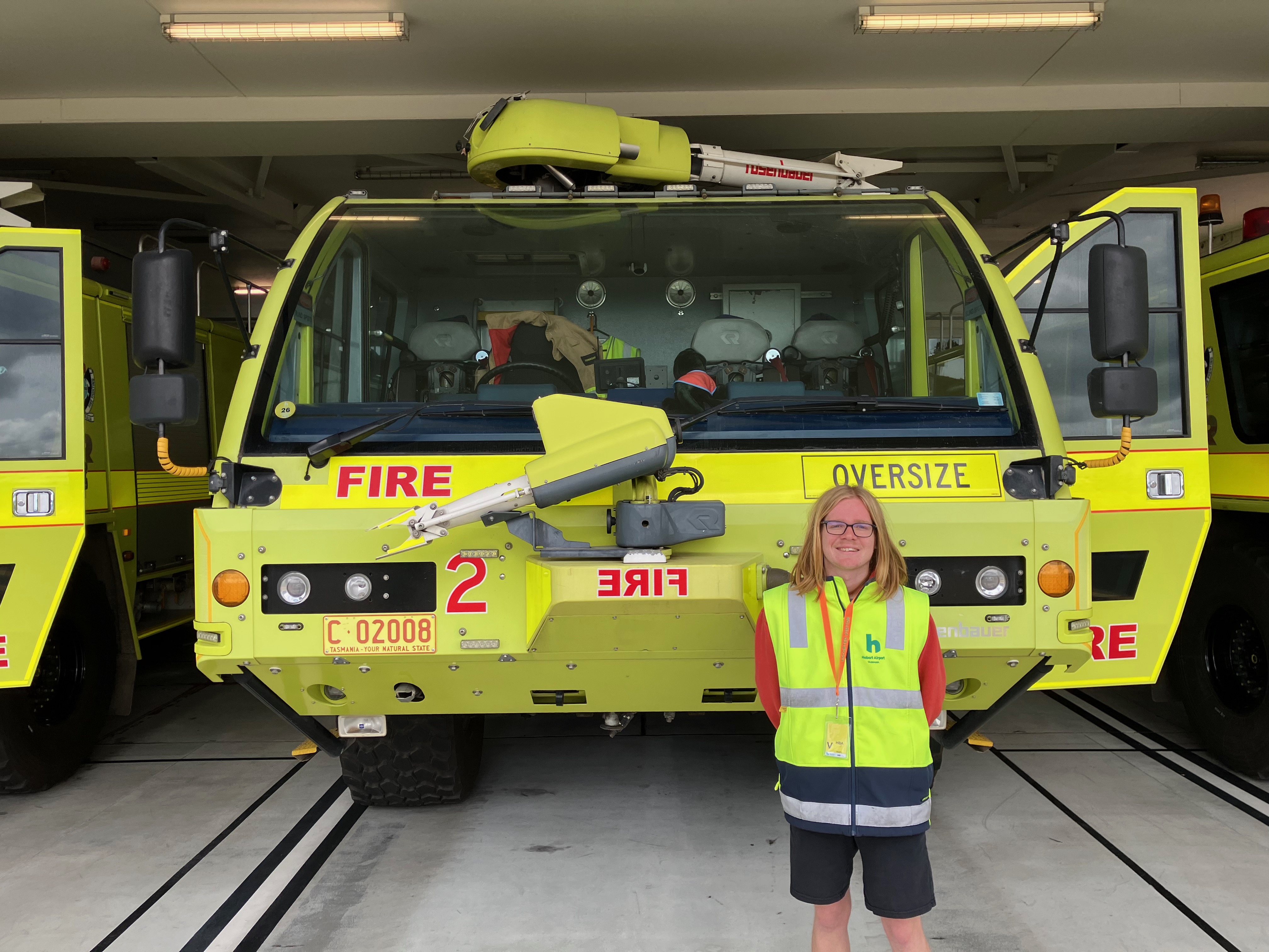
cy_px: 476
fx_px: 1026
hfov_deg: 63.4
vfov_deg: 49.7
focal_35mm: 28
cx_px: 634
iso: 32
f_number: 1.8
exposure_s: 1/534
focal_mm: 3.99
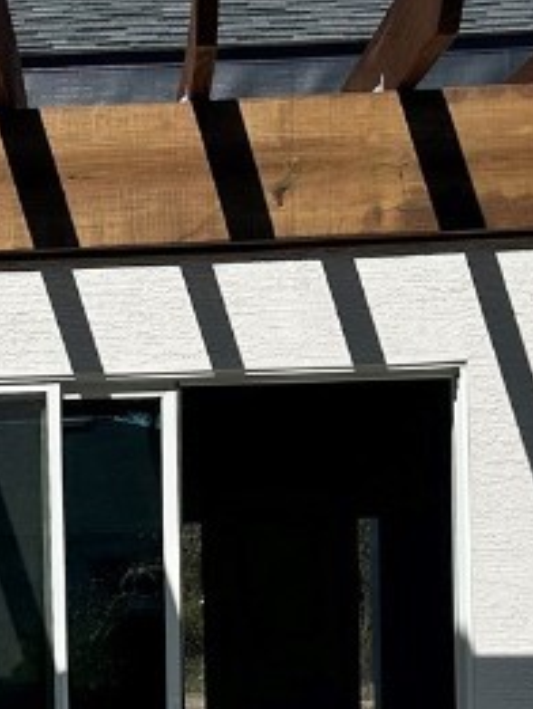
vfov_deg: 18.9
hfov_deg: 14.3
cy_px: 628
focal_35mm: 102
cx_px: 24
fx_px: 2092
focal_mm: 5.7
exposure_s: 1/10309
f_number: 1.5
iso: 50
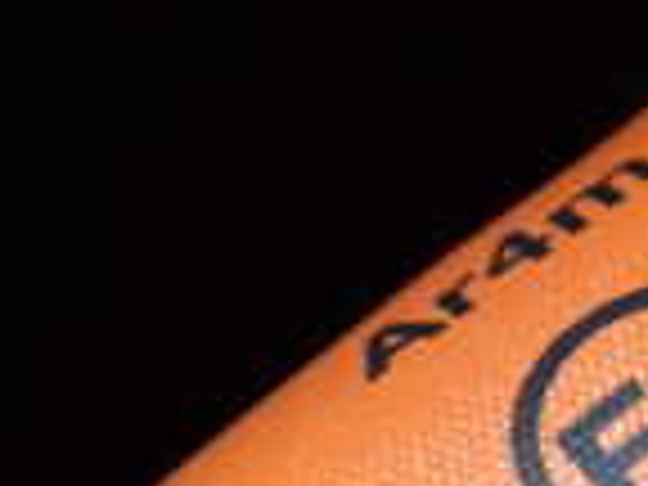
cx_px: 1242
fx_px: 3426
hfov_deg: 10.1
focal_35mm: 183
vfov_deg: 8.1
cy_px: 364
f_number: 11
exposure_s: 1/40
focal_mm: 7.84
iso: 200
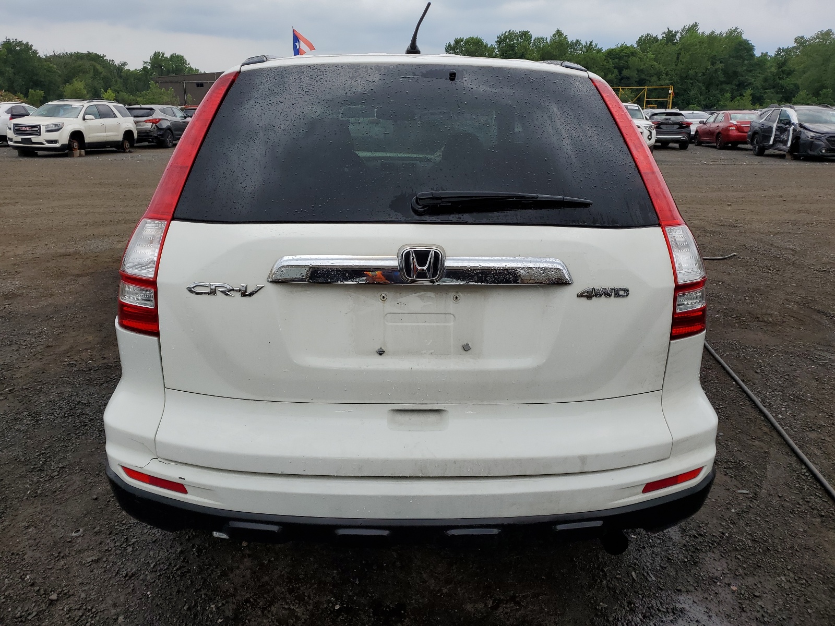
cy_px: 313
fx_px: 627
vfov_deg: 53.1
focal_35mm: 26
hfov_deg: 67.3
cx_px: 418
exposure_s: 1/1429
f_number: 1.5
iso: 50
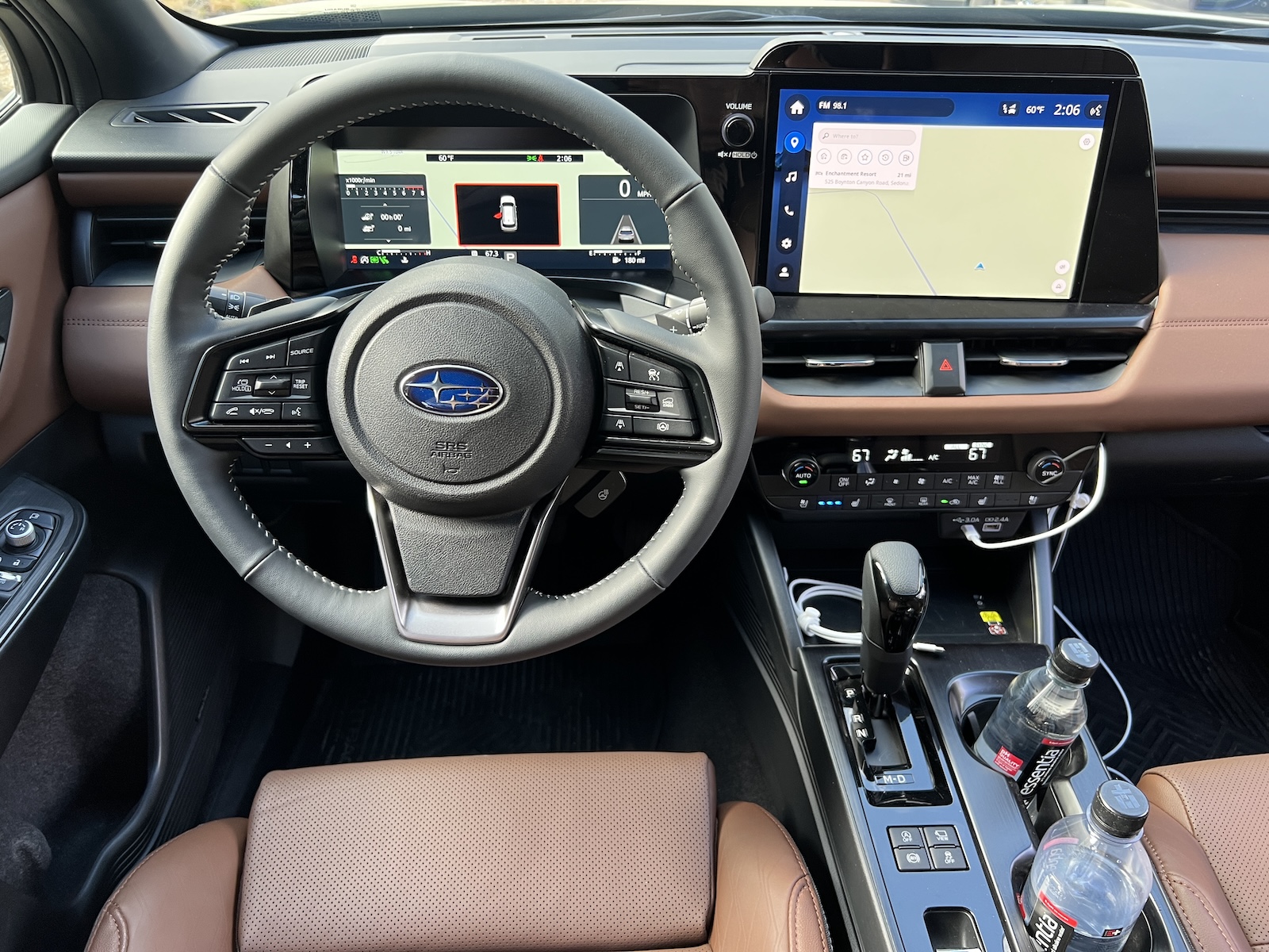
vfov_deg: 53.1
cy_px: 476
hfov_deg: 67.3
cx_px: 634
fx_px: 953
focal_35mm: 26
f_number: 1.5
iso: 125
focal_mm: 5.7
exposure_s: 1/84
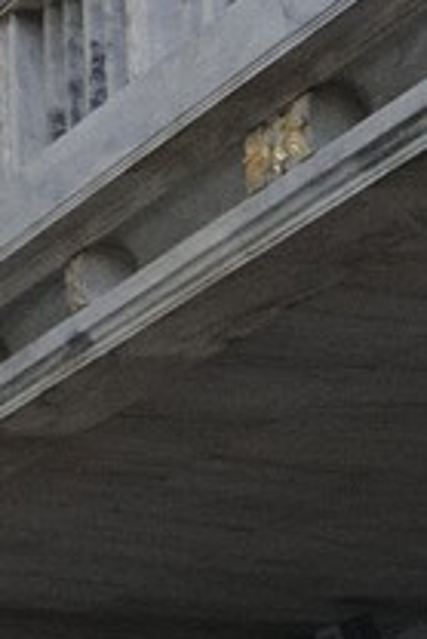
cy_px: 519
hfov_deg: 3.4
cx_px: -1892
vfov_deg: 5.6
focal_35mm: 369
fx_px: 6554
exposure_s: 1/60
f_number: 4
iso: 1600
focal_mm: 48
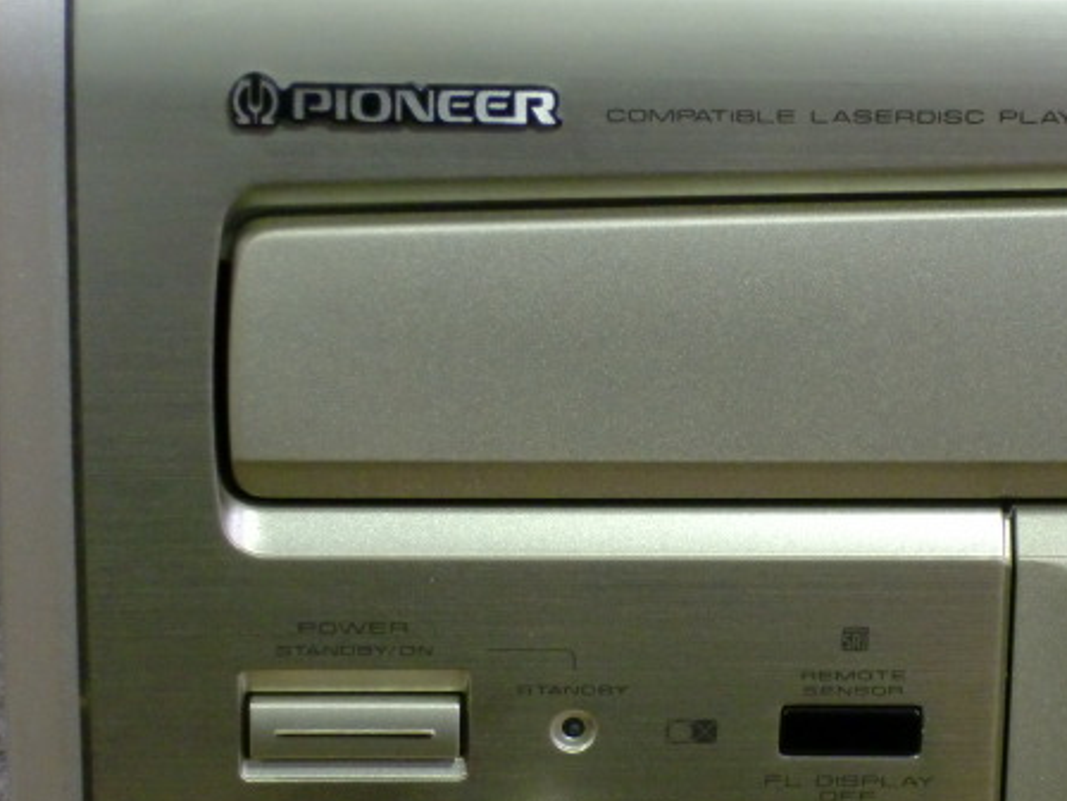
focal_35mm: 160
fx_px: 4932
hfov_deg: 12.3
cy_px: 527
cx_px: 679
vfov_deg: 9.3
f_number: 5.8
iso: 400
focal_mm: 19.6
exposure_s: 1/20
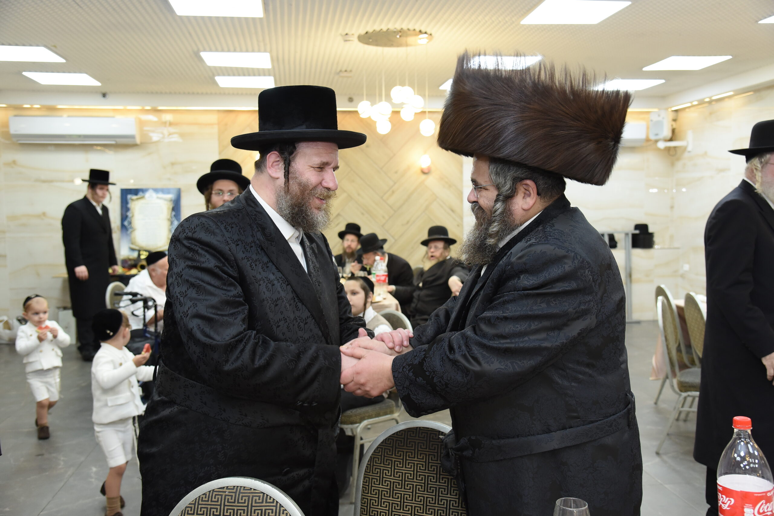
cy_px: 258
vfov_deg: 37.9
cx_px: 387
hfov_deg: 54.4
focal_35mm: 35
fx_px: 752
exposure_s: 1/160
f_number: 5
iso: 2000
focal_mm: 35
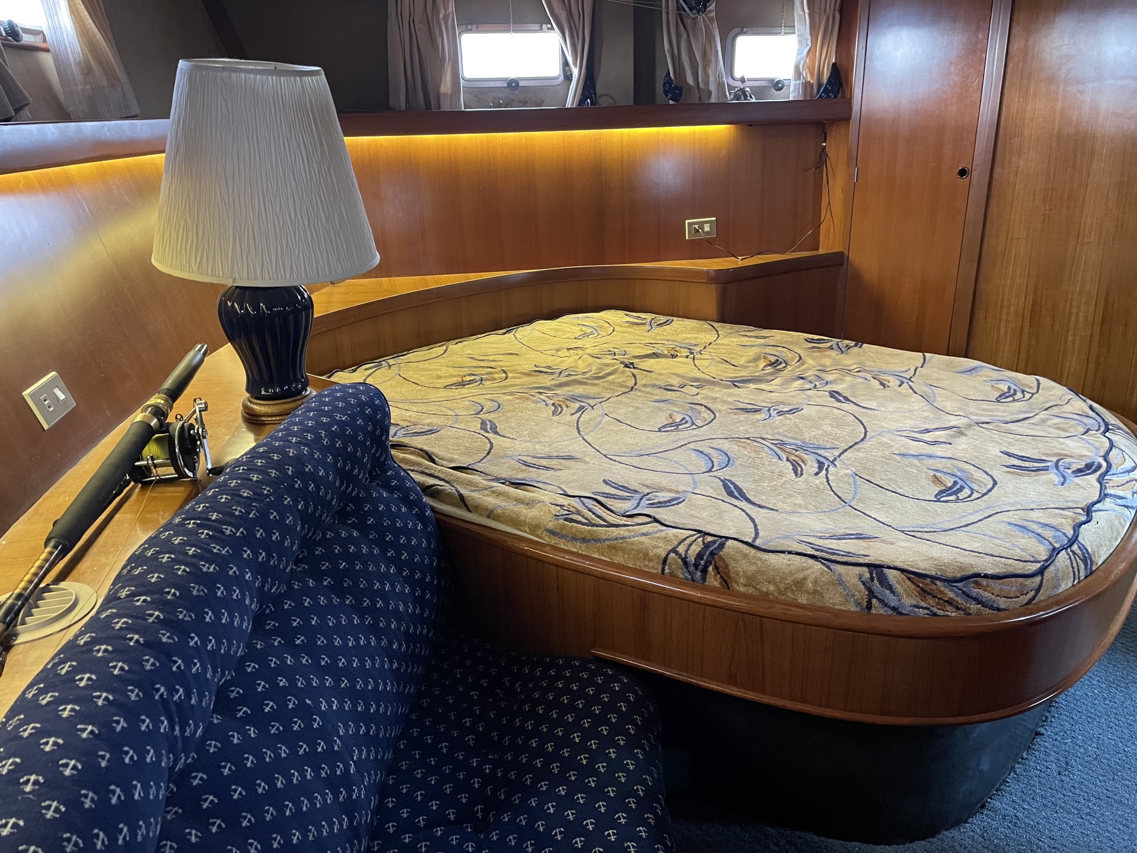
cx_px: 568
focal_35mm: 26
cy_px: 426
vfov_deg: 53.1
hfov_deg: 67.3
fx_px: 854
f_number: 1.6
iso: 500
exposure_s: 1/45
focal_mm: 4.2
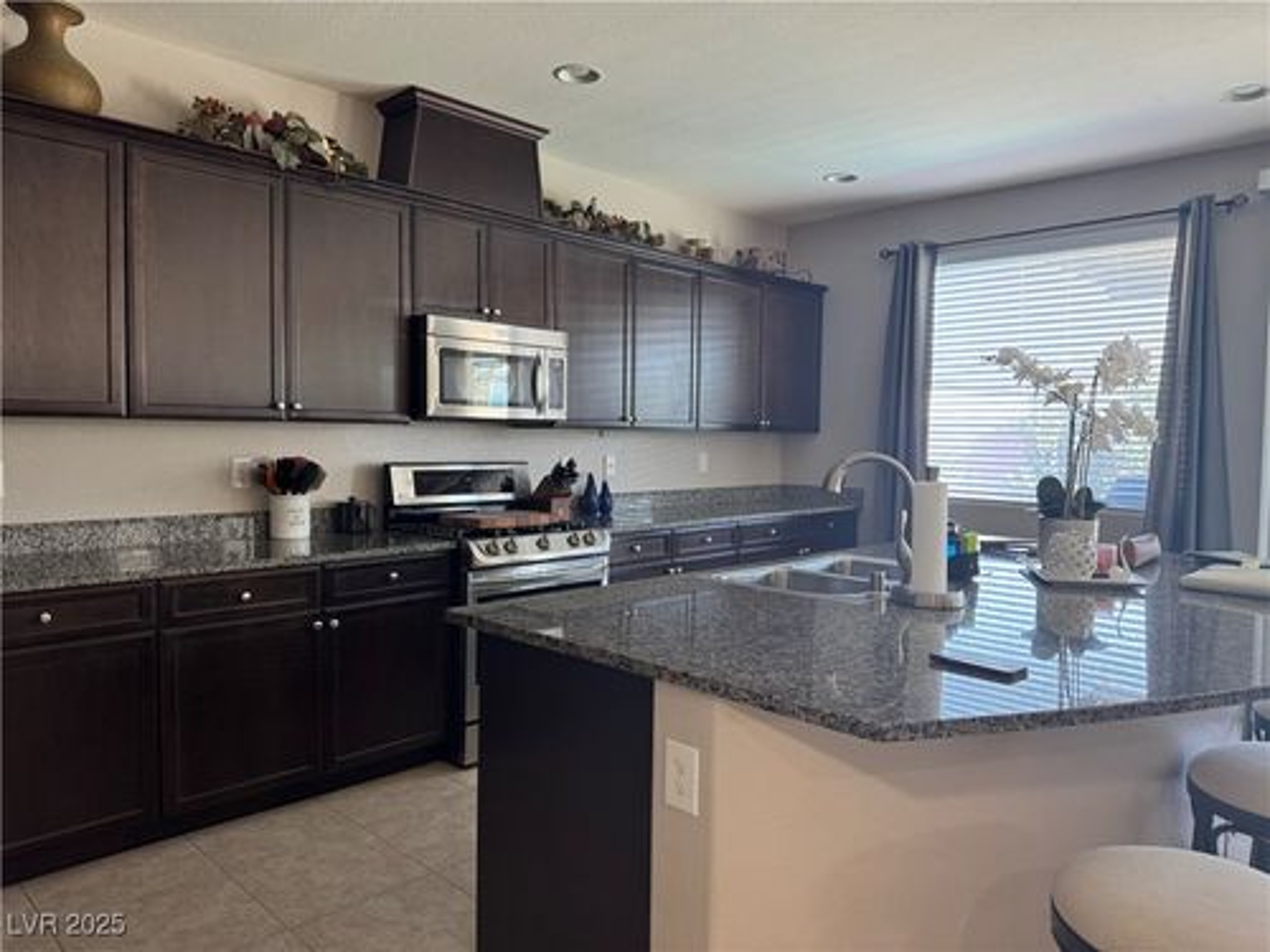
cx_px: 635
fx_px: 881
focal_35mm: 24
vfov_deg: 56.8
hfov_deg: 71.6
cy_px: 476
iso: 200
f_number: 1.78
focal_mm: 6.76
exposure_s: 1/60
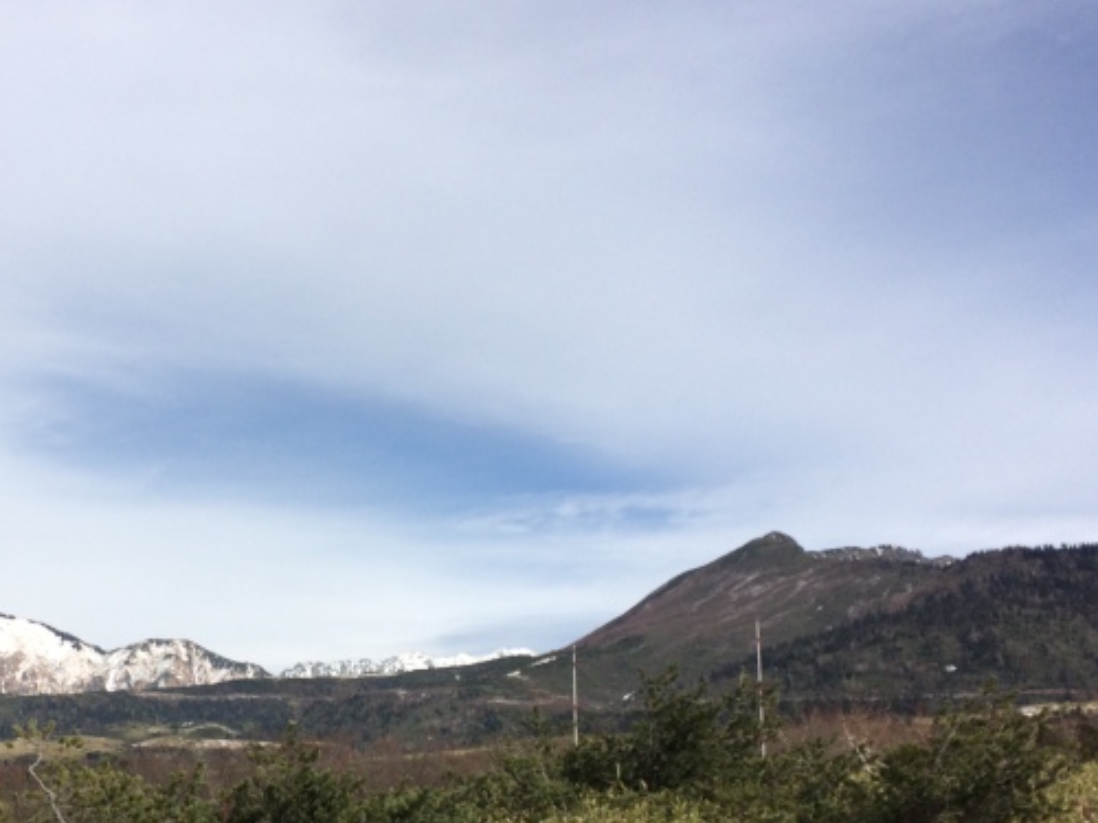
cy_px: 588
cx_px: 327
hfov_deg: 39.0
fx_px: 1523
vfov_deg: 29.9
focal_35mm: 48
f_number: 2.2
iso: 40
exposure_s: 1/3425
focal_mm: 4.12
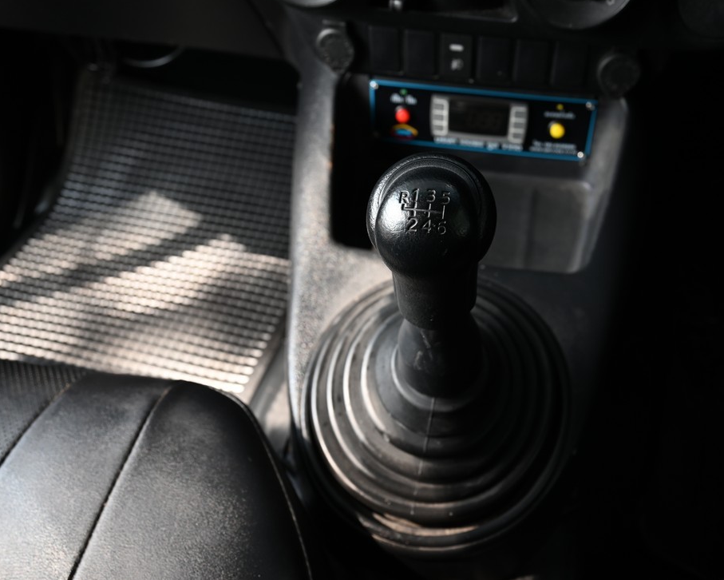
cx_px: 424
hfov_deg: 53.9
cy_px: 289
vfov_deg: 44.6
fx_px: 707
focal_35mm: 33
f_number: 7.1
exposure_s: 1/60
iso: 400
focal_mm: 29
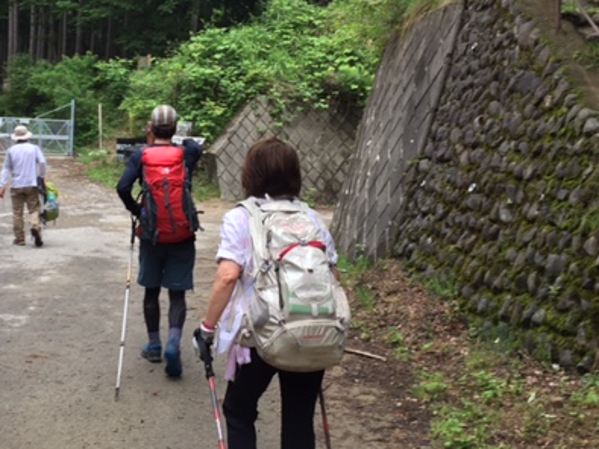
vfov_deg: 30.3
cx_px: 209
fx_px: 813
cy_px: 111
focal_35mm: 47
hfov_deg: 40.0
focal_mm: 4.15
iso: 40
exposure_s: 1/60
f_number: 2.2
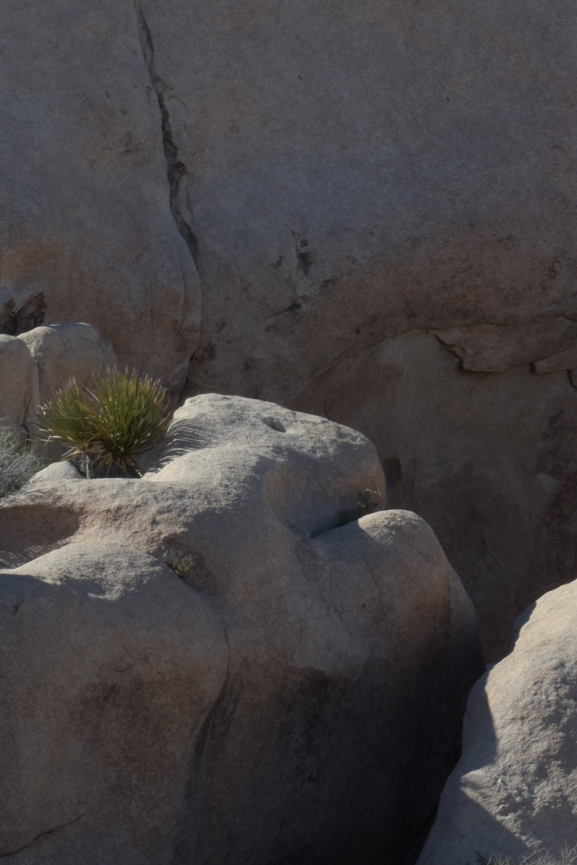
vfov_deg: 8.9
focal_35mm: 230
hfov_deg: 6.0
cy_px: 184
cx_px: -74
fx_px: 5524
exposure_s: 1/125
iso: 320
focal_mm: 75
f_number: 22
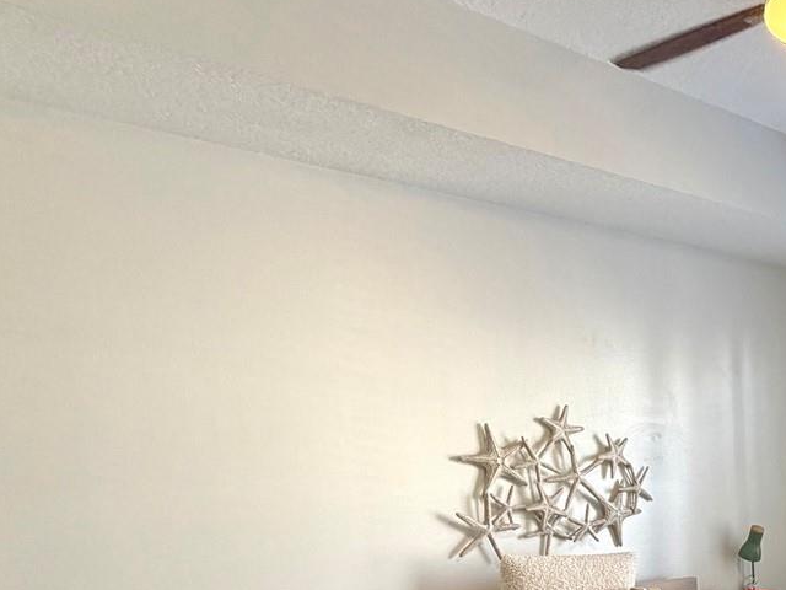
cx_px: 742
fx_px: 795
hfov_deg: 46.2
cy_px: 584
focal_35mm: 35
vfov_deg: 36.7
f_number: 2.2
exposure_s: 1/120
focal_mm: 2.22
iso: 250
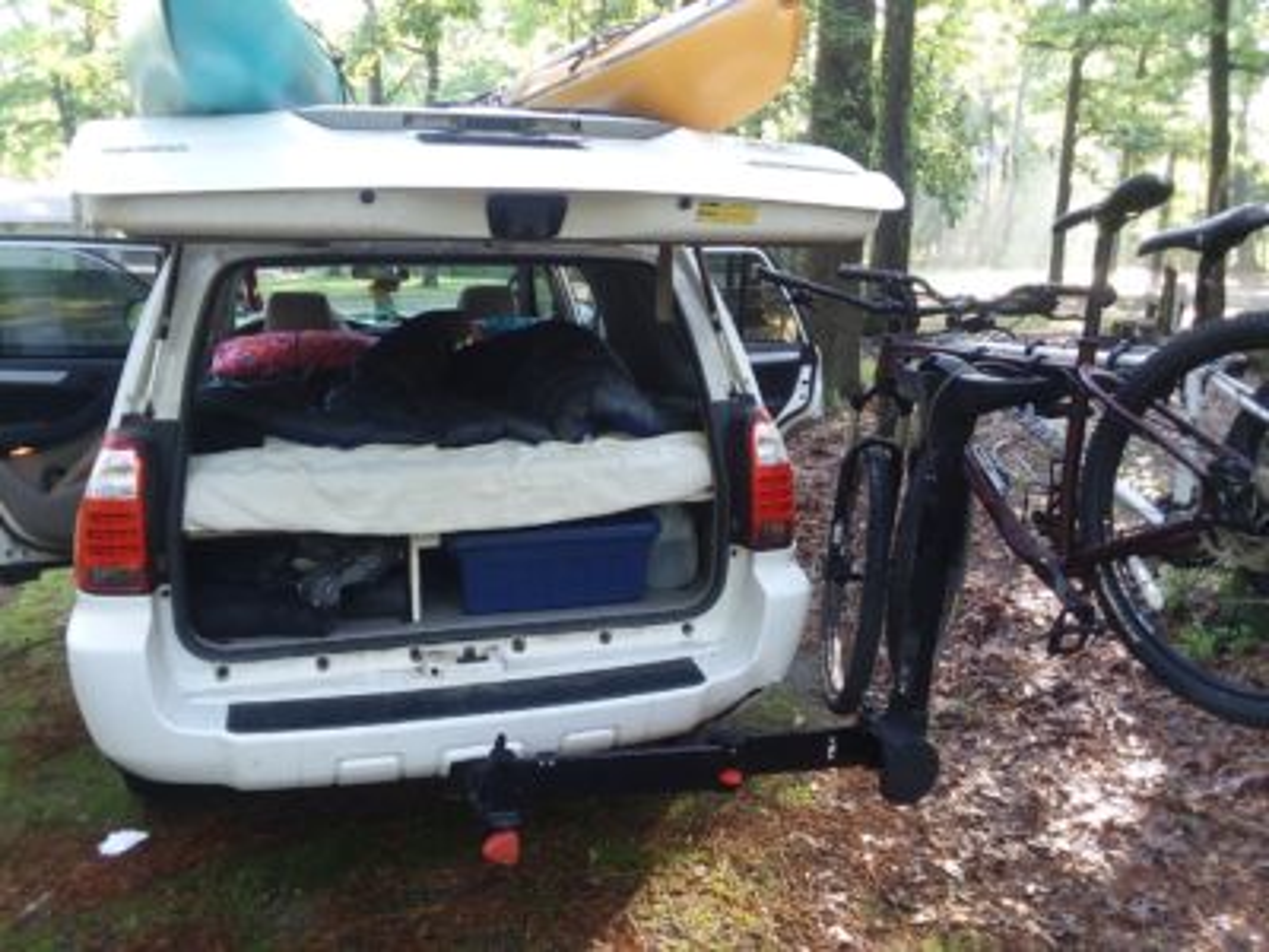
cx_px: 634
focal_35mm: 29
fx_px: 1063
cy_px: 476
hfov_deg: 61.7
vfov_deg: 48.2
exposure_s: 1/30
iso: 50
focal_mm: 2.47
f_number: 1.9
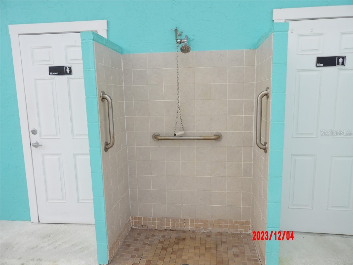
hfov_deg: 71.6
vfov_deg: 56.8
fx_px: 245
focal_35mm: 24
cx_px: 176
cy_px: 132
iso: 100
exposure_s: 1/496
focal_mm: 4.3
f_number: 3.2
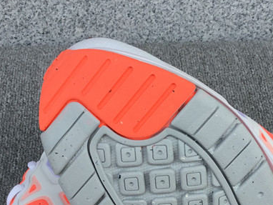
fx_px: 576
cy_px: 198
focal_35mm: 73
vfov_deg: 19.7
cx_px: 170
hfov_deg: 26.6
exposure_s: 1/460
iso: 25
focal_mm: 3.3
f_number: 2.4
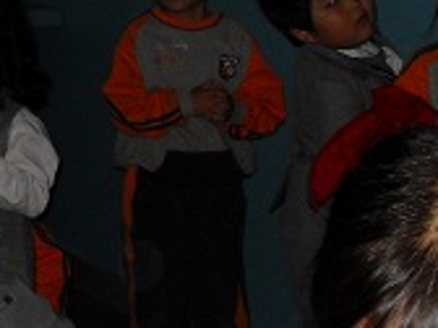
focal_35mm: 150
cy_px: 232
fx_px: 1898
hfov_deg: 12.5
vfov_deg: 9.9
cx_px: -237
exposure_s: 1/45
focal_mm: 6.3
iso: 100
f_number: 2.8
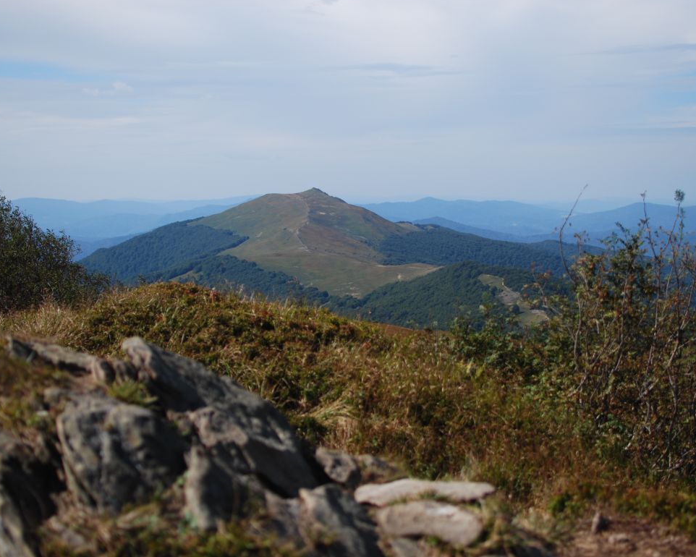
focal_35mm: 60
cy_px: 276
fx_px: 1227
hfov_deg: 31.6
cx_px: 375
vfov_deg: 25.6
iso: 100
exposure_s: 1/4000
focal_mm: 35
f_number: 2.5
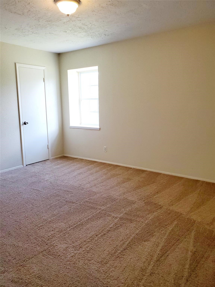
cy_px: 144
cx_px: 108
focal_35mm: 26
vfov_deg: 67.3
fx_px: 215
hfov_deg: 53.1
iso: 100
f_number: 2.4
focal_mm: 4.3
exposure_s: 1/60.2
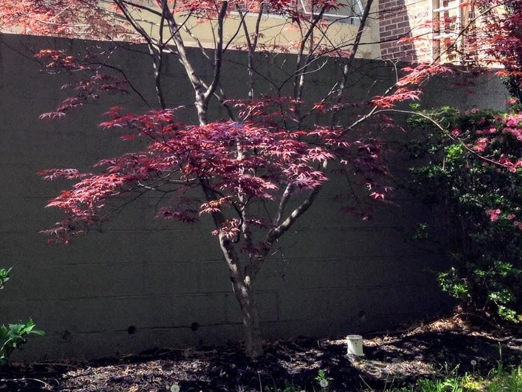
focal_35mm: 80
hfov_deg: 24.2
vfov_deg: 18.2
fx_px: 1206
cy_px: 54
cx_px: 142
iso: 50
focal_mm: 4.28
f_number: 2.4
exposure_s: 1/325
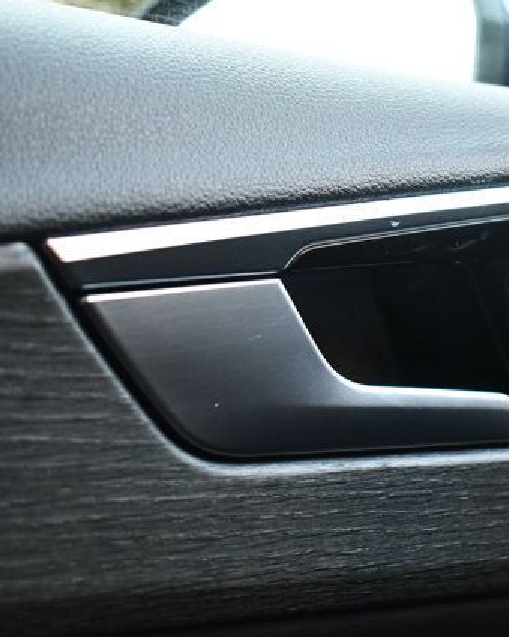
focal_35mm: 68
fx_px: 1281
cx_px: 414
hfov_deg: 22.2
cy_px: 318
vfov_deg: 27.9
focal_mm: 32
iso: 3200
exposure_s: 1/125
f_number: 4.5
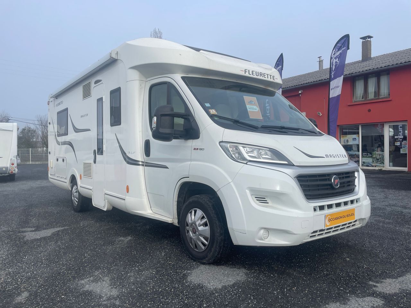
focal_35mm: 26
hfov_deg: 67.3
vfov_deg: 53.1
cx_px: 206
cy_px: 154
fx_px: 309
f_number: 1.6
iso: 32
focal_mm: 4.2
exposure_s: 1/1490
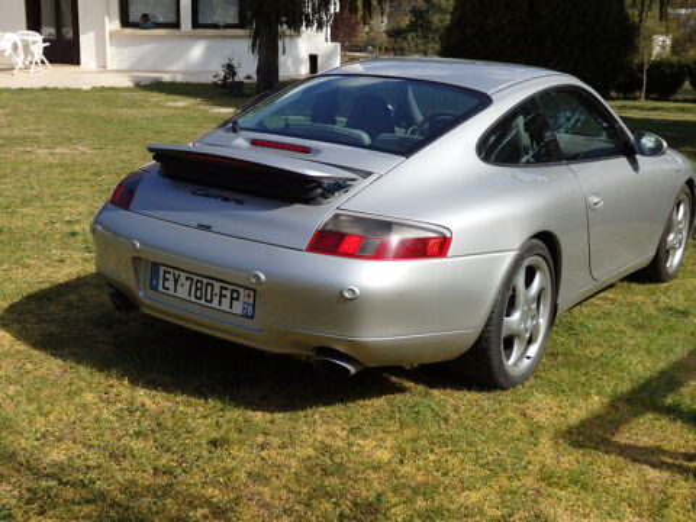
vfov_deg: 32.2
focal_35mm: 45
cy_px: 261
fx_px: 905
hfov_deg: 42.1
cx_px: 348
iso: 125
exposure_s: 1/200
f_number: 10.8
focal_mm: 8
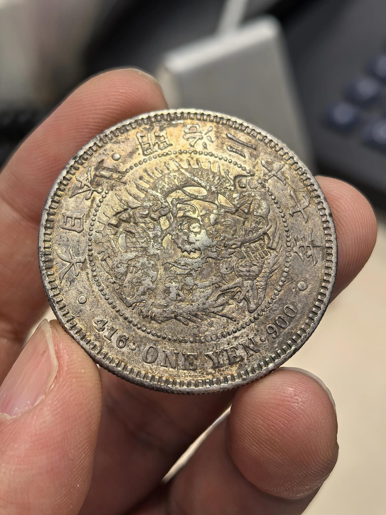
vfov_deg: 35.5
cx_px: 193
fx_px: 803
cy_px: 258
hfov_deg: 27.0
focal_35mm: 54
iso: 125
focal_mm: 6.98
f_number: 2
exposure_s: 1/100
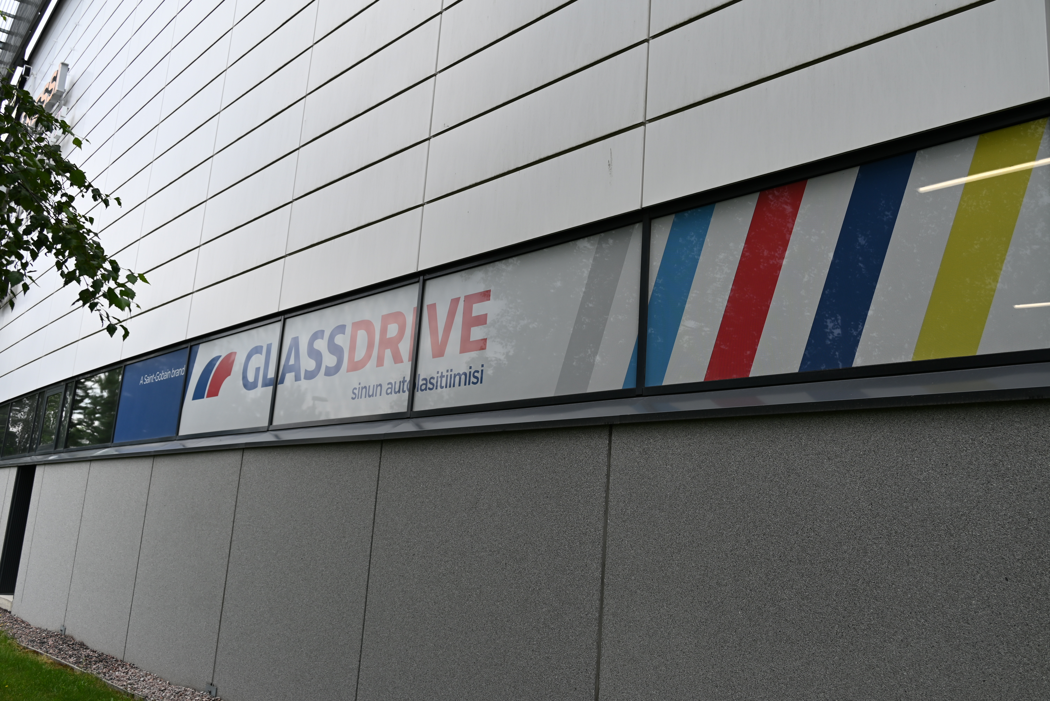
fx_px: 934
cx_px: 525
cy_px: 350
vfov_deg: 41.1
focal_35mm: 32
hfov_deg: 58.7
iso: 180
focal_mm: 32
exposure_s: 1/250
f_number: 5.6
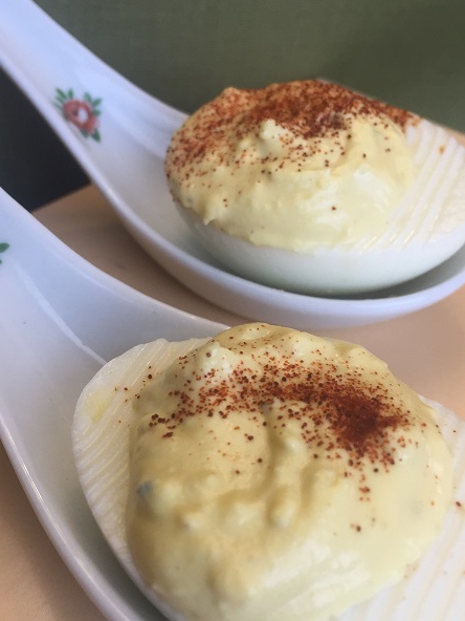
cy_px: 338
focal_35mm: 40
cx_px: 192
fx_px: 716
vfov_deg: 46.7
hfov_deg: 35.9
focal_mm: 4.15
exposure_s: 1/30
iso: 50
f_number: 2.2
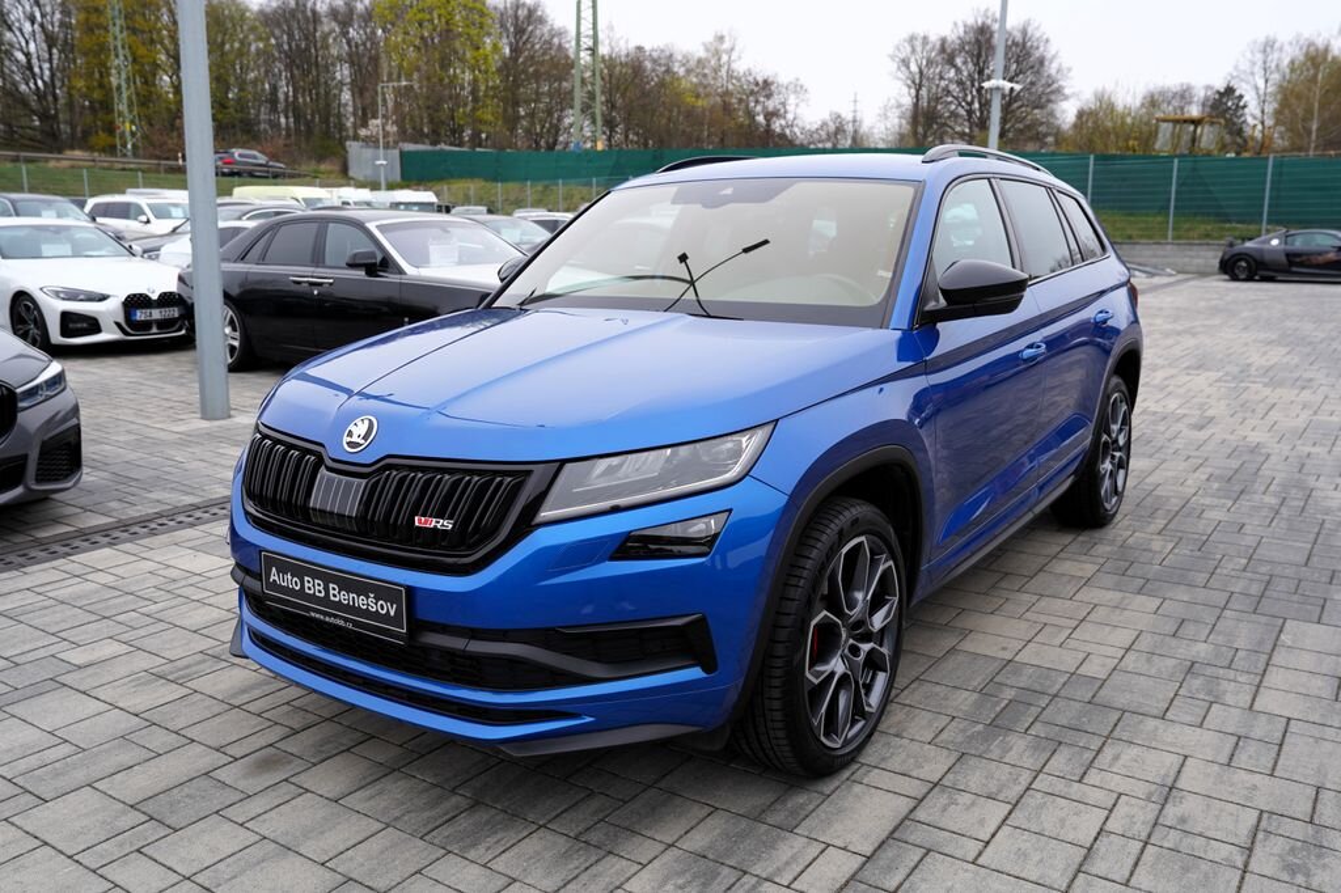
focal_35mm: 29
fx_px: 1080
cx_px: 670
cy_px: 446
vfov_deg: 44.9
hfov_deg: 63.7
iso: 100
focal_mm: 29
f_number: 4.5
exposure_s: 1/80
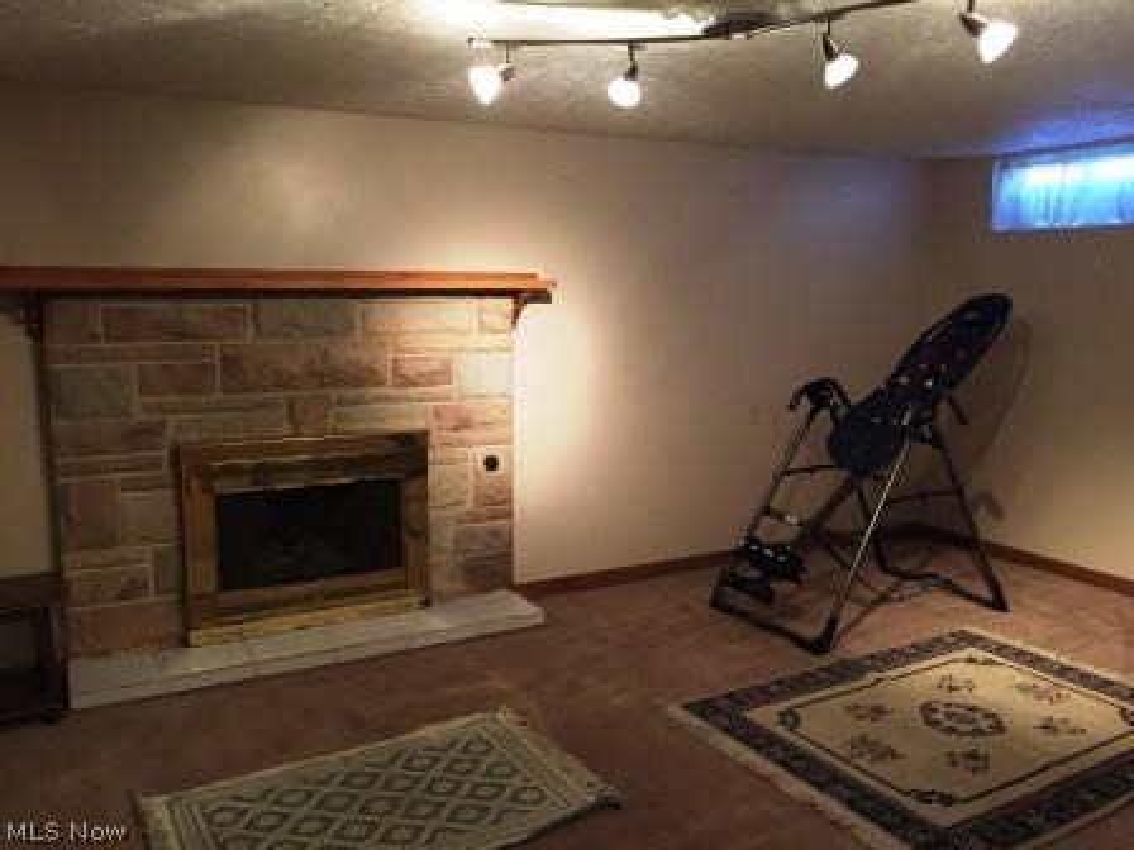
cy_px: 425
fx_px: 950
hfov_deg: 61.7
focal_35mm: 29
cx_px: 567
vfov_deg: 48.2
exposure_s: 1/30
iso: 200
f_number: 2.2
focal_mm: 4.15
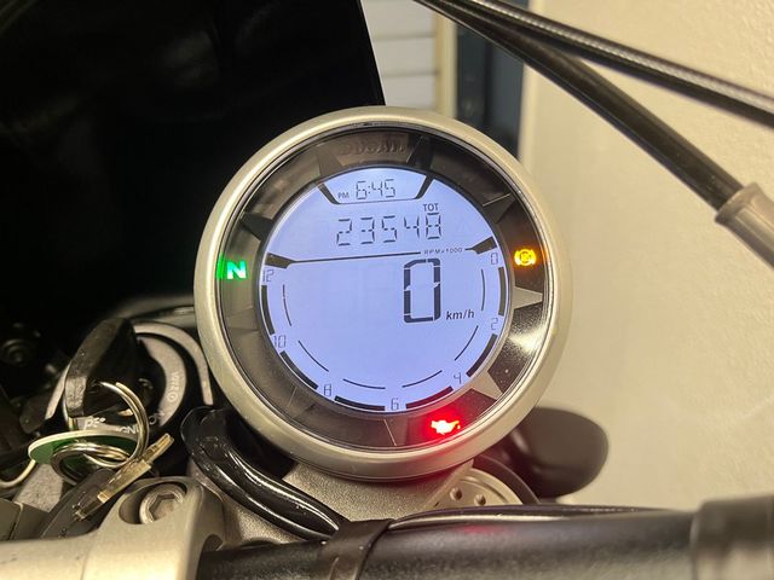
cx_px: 387
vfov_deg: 53.1
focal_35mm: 26
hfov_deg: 67.3
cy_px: 290
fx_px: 581
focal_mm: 5.1
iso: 160
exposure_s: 1/50
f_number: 1.6
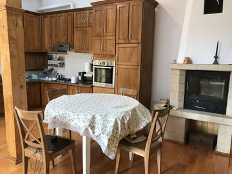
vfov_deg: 49.7
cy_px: 87
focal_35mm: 28
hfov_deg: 63.4
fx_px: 188
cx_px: 116
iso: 40
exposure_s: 1/33
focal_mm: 3.99
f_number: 1.8
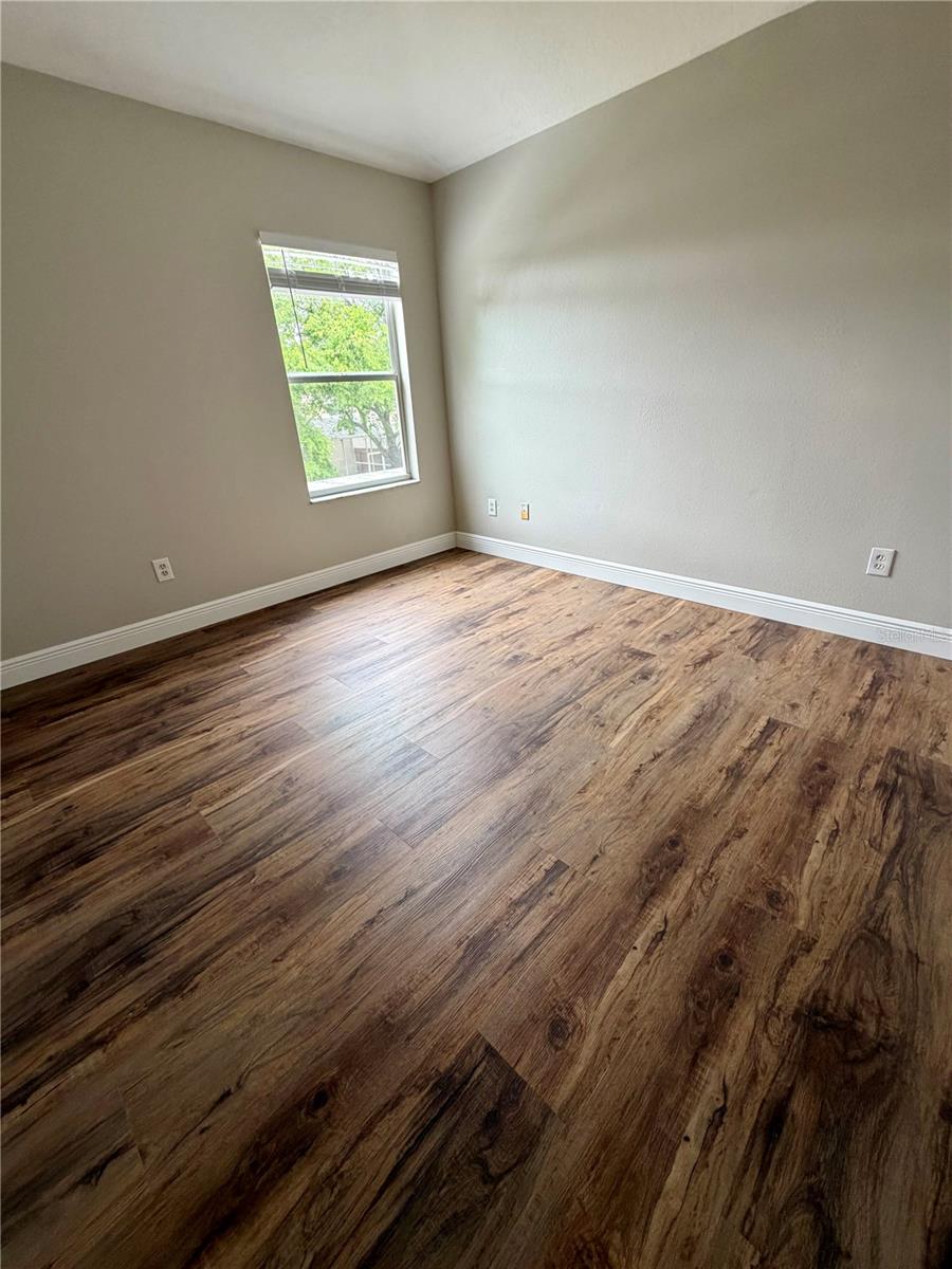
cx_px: 476
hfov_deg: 85.7
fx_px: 513
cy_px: 634
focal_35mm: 14
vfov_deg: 102.1
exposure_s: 1/121
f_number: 2.2
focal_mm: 2.22
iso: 160
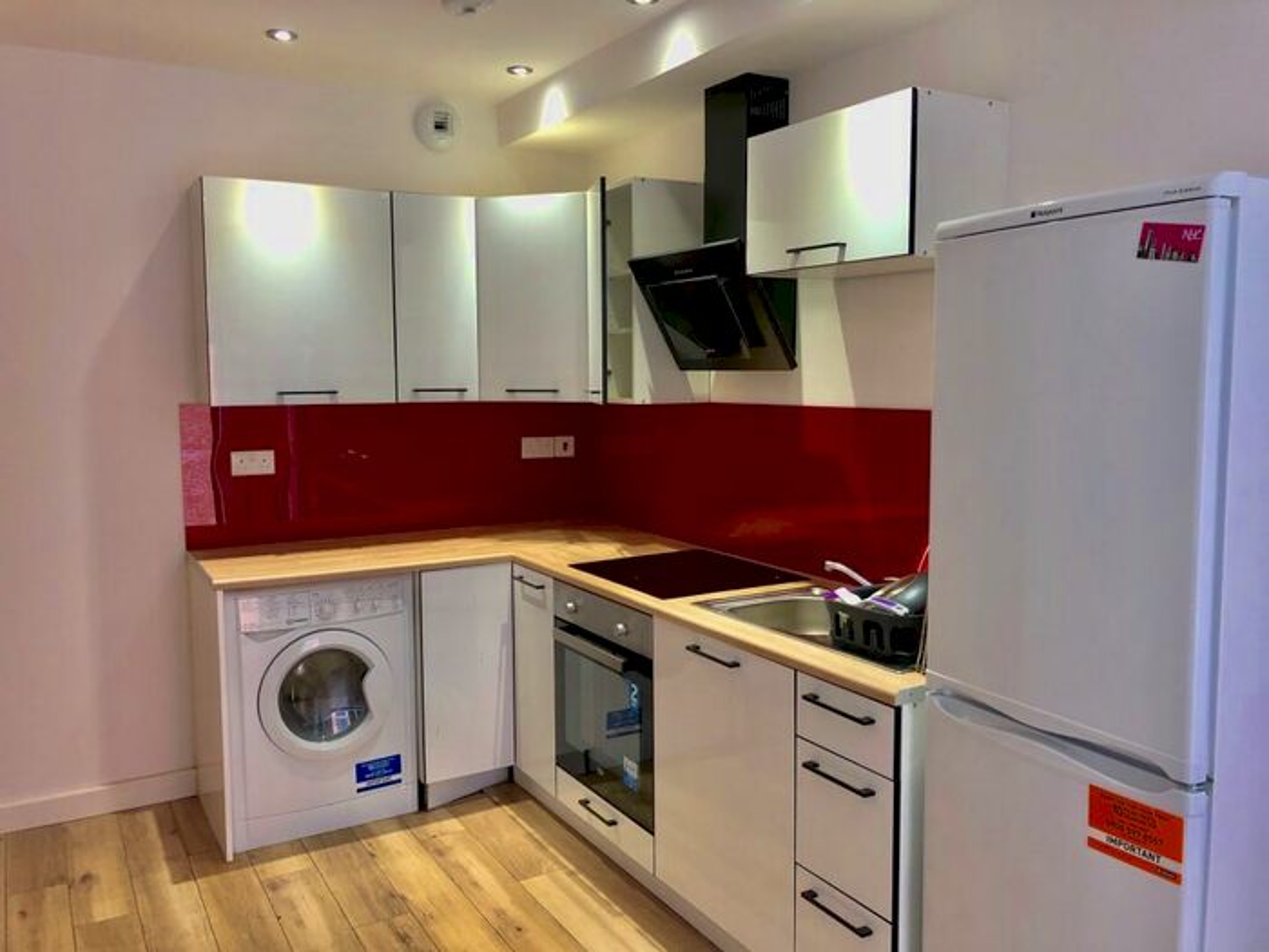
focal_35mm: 28
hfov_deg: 63.4
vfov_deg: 49.7
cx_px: 634
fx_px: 1026
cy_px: 476
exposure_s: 1/25
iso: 40
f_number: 1.8
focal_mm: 3.99
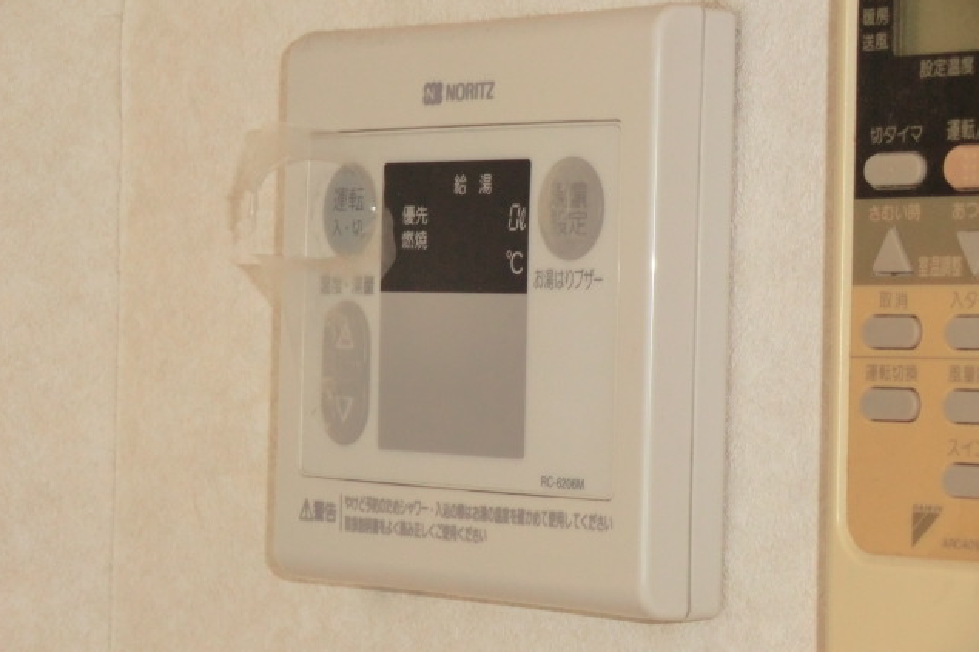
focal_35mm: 129
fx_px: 3507
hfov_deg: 15.9
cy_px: 319
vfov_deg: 10.6
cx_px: 489
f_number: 5.2
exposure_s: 1/50
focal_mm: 22
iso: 400
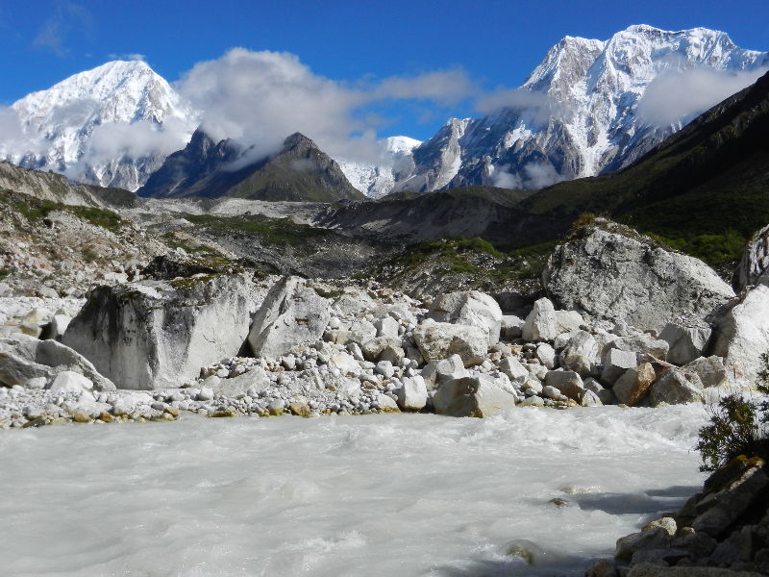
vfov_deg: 32.2
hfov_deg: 42.1
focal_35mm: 45
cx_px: 384
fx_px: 1000
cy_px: 288
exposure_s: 1/2000
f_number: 4.2
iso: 160
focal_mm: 8.2
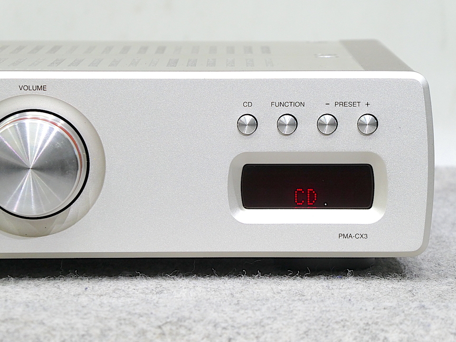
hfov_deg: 8.6
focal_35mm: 231
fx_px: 3043
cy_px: 171
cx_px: 228
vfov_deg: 6.4
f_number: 5.6
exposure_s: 1/8
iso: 200
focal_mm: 41.4
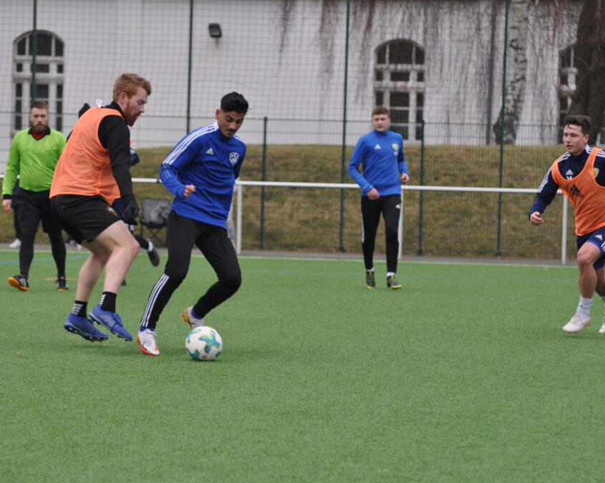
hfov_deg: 9.1
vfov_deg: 7.3
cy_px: 241
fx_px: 3805
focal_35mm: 213
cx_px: 258
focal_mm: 125
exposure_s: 1/320
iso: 400
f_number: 4.8
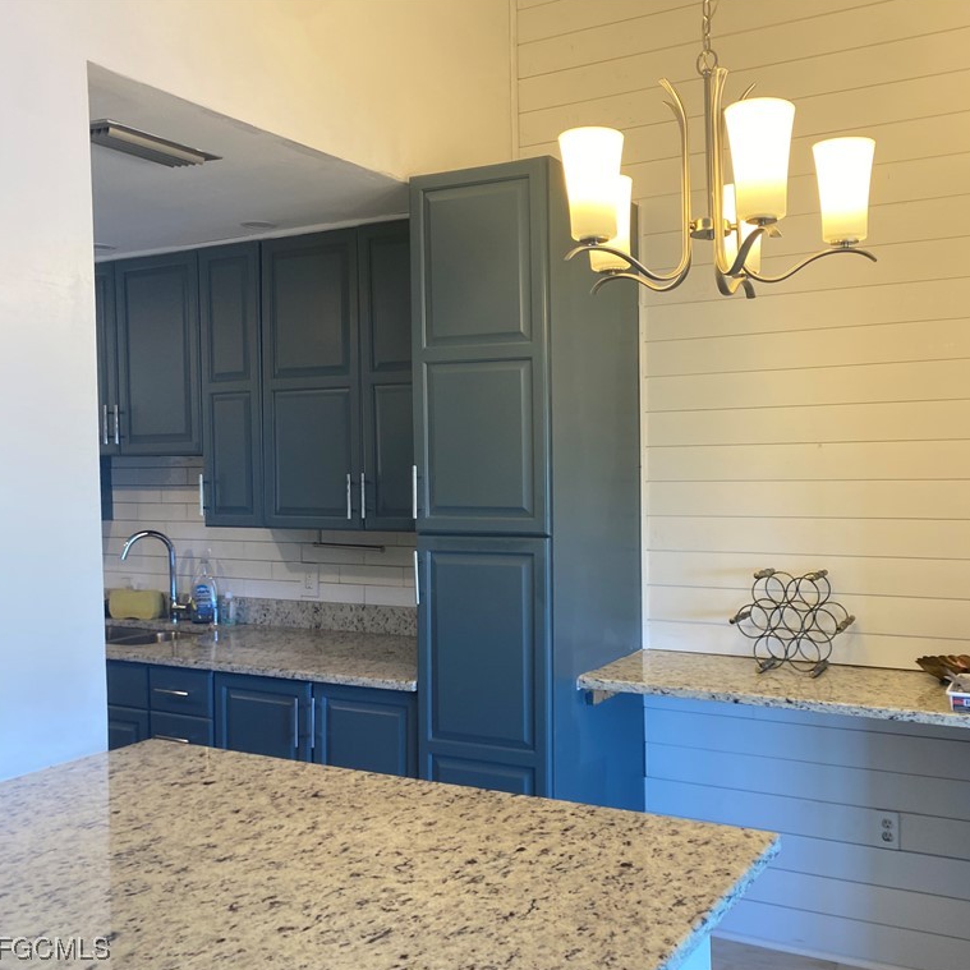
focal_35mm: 31
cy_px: 486
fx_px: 983
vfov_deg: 52.5
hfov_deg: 51.6
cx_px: 642
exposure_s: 1/60
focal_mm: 4.25
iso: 64
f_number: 1.8
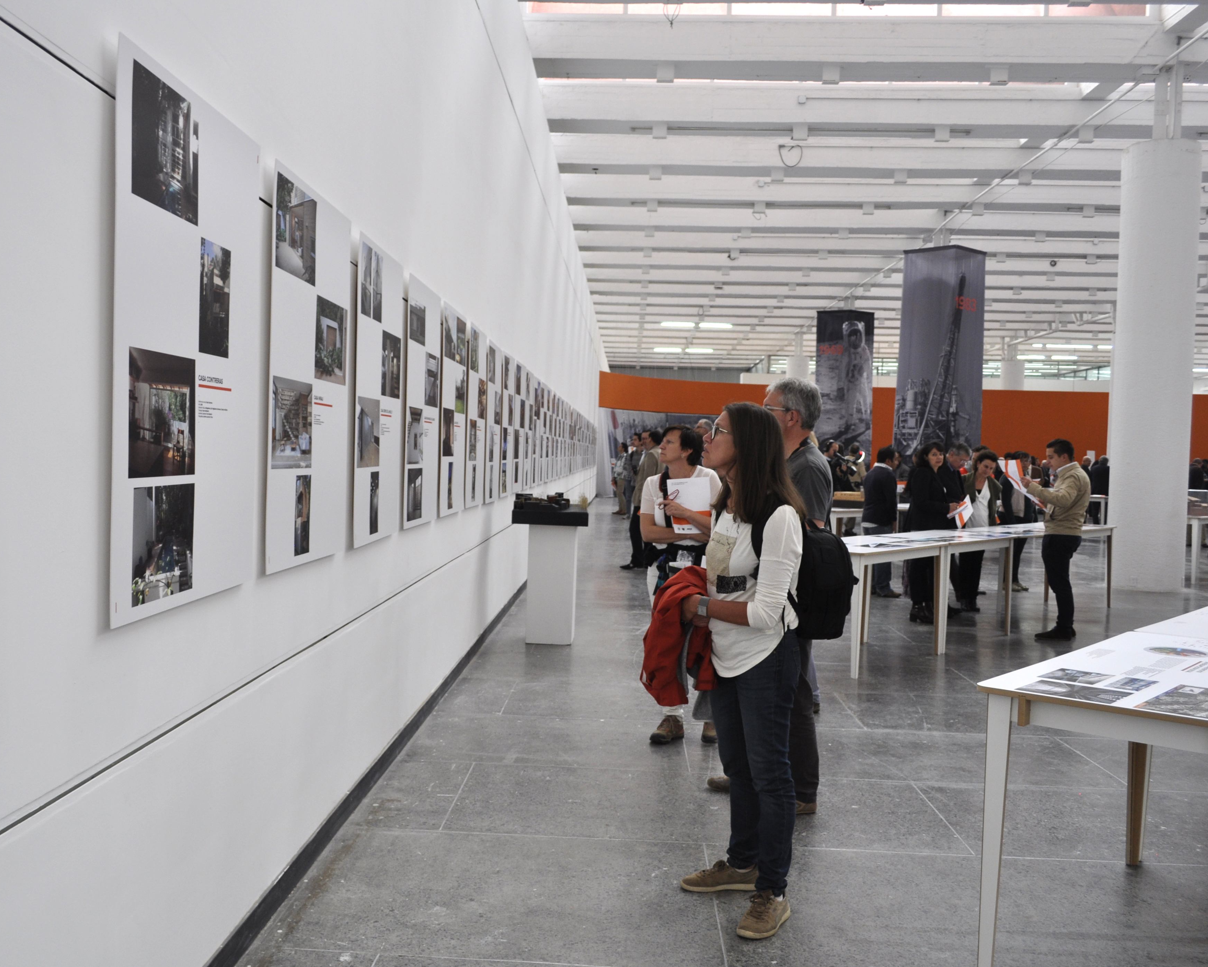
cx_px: 564
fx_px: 1108
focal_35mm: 31
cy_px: 491
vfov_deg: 47.1
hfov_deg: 57.1
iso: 400
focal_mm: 18
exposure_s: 1/100
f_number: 5
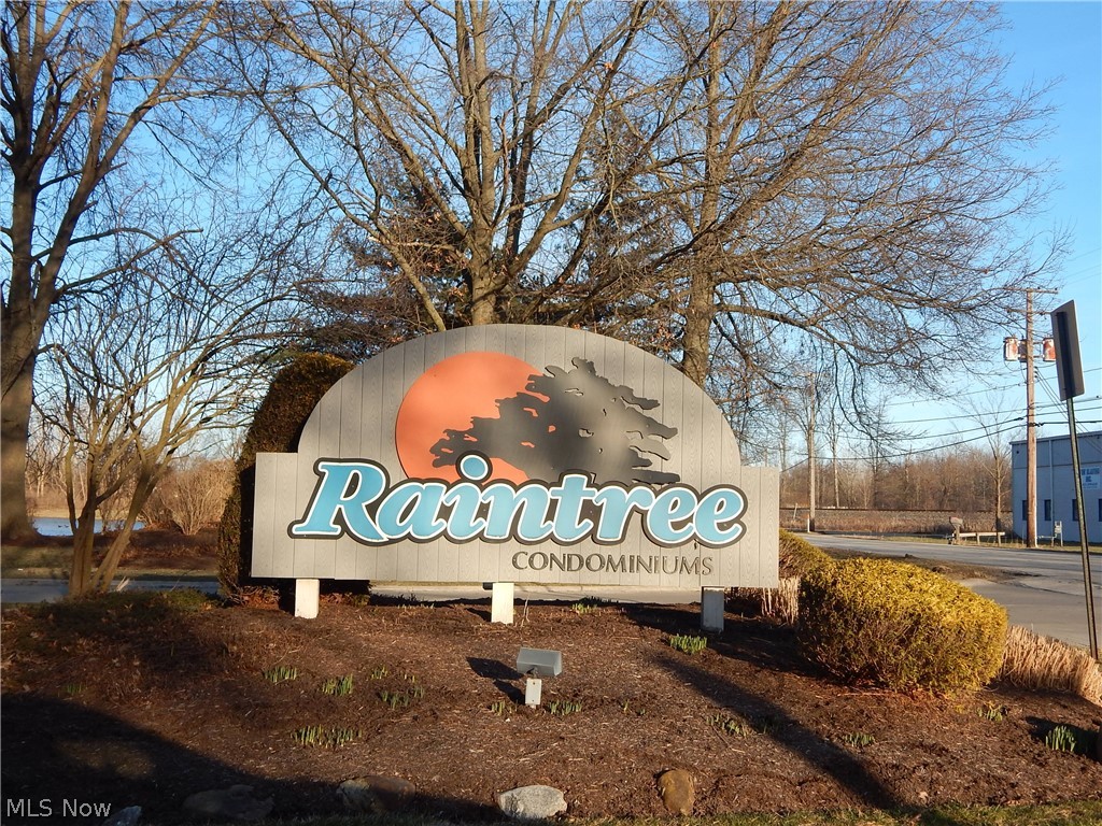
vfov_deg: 37.7
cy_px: 413
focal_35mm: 38
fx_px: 1210
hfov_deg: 49.0
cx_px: 551
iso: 125
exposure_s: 1/640
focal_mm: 6.8
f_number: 3.4
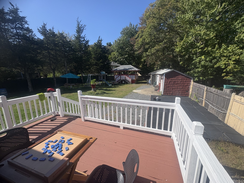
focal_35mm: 14
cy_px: 92
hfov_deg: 102.1
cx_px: 122
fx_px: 99
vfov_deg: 85.7
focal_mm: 2.22
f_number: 2.2
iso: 50
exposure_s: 1/1536
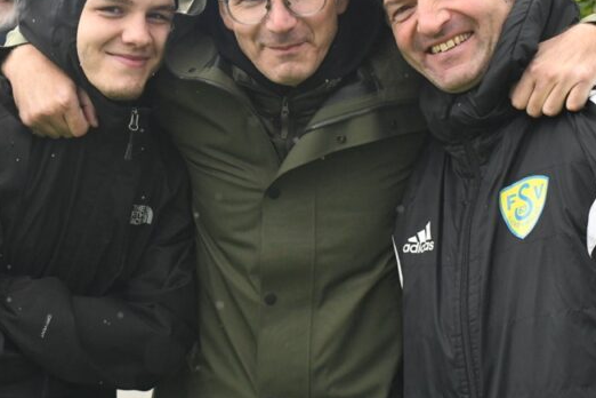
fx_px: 1622
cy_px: 103
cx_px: 178
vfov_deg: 13.9
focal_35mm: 98
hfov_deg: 20.7
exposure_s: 1/1600
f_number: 8
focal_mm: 50
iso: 6400
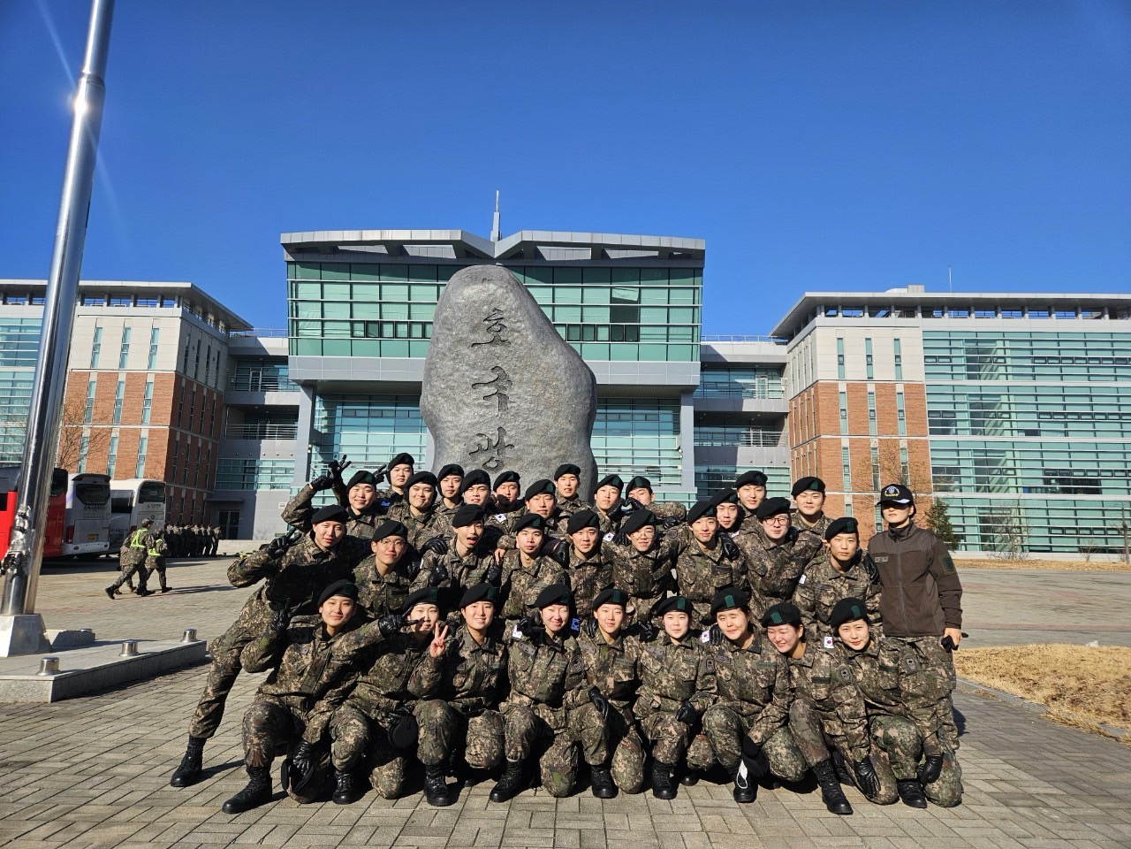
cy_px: 424
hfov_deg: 73.9
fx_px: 751
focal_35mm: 23
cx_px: 566
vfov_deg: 58.9
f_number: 1.8
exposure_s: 1/2000
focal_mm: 5.4
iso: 25
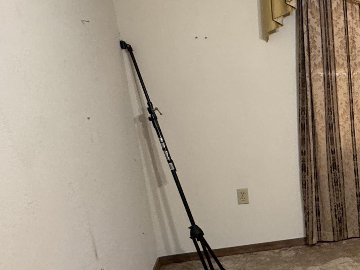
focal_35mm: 44
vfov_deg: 32.4
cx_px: 481
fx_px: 458
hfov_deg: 31.6
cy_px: 192
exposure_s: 1/60
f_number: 2.2
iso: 400
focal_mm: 2.22
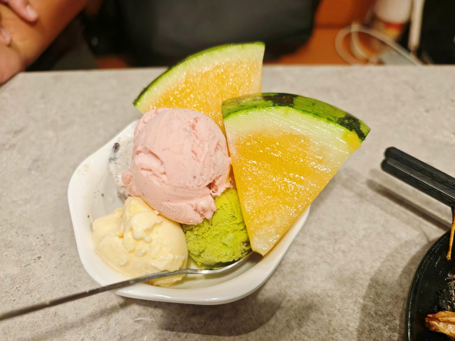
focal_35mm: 23
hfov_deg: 73.9
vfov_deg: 58.9
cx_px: 228
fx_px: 302
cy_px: 170
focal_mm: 8.72
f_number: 2
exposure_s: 1/700
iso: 3200
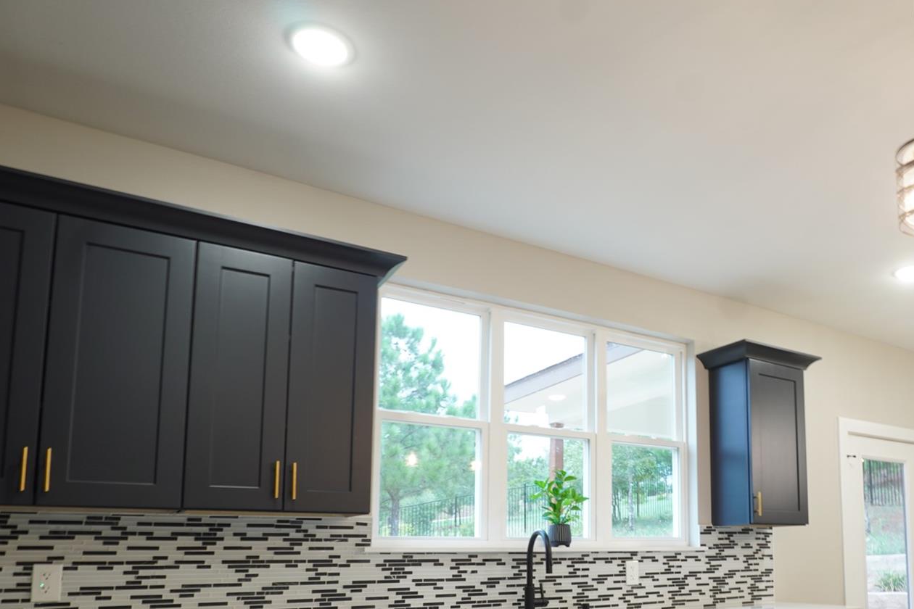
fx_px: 681
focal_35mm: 27
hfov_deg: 65.2
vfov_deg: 46.0
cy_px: 477
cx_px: 638
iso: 100
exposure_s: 1/1.6
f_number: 8
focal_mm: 11
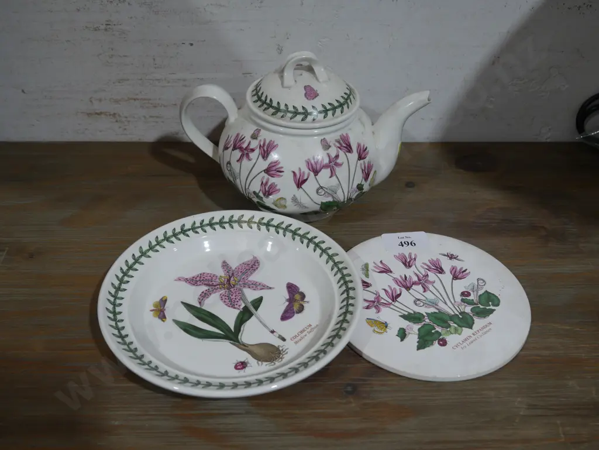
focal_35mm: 40
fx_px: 692
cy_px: 225
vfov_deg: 36.0
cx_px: 300
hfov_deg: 46.8
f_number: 4.4
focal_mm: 20
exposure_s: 1/60
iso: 200
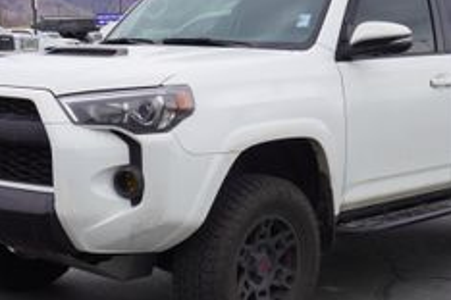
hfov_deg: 26.3
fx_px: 965
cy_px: 159
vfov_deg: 17.7
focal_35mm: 77
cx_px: 245
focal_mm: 30
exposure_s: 1/100
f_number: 8
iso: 100
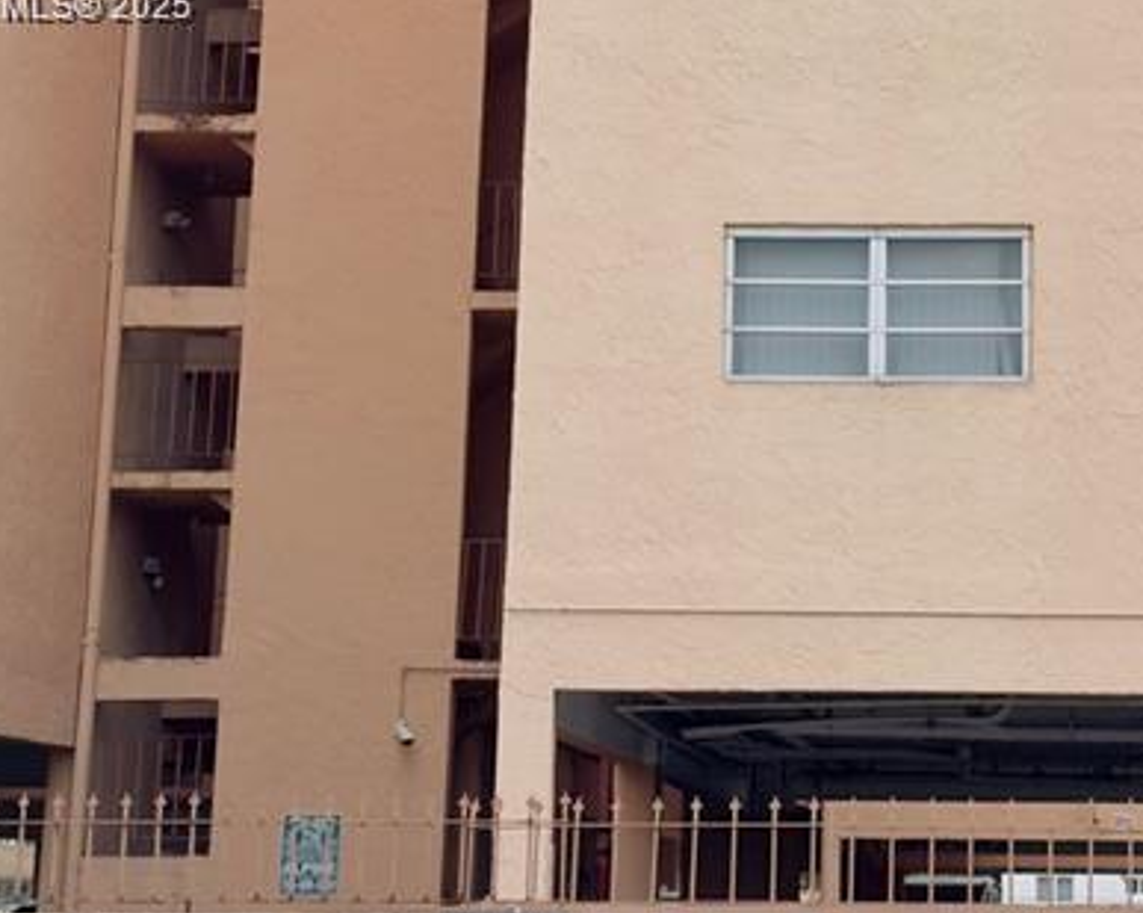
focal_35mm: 106
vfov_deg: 14.3
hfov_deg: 17.9
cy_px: 9
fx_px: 3583
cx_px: 981
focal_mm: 6.76
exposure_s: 1/7937
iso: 100
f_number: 1.78
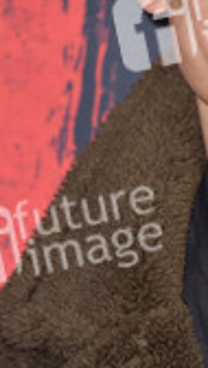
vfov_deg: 2.9
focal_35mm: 747
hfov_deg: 1.6
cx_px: 290
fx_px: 7295
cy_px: 129
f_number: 7.1
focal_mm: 300
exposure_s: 1/200
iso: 640
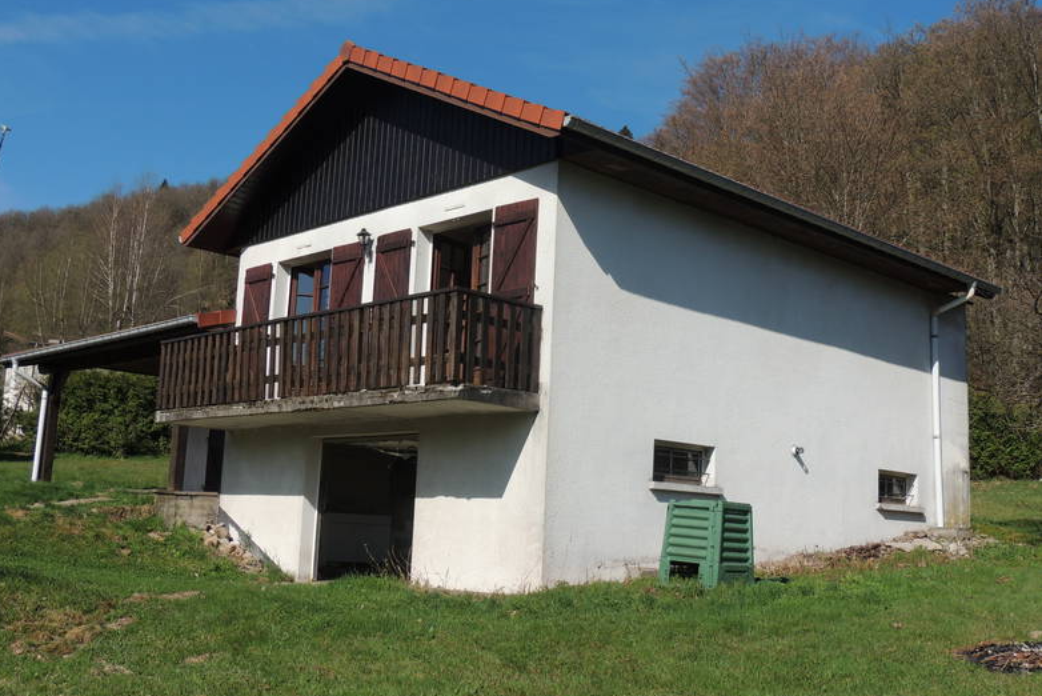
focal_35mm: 42
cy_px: 321
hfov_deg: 46.4
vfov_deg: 31.9
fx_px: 1216
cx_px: 520
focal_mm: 7.1
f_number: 3.7
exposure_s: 1/1250
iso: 100
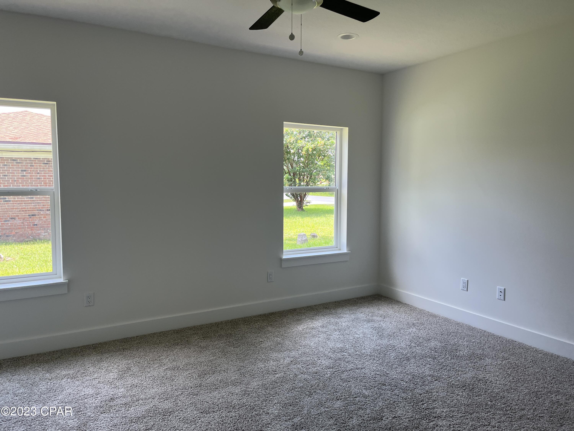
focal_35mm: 26
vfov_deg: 53.1
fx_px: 431
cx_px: 287
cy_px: 216
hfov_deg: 67.3
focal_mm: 5.1
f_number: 1.6
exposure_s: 1/166
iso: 50
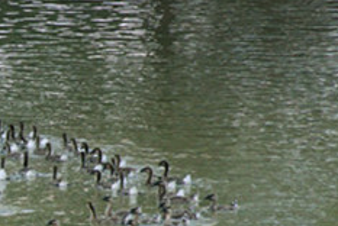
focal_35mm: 809
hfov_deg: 2.5
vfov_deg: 1.7
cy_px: 222
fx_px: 7605
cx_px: -173
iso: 640
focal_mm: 140
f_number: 4.5
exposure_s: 1/250
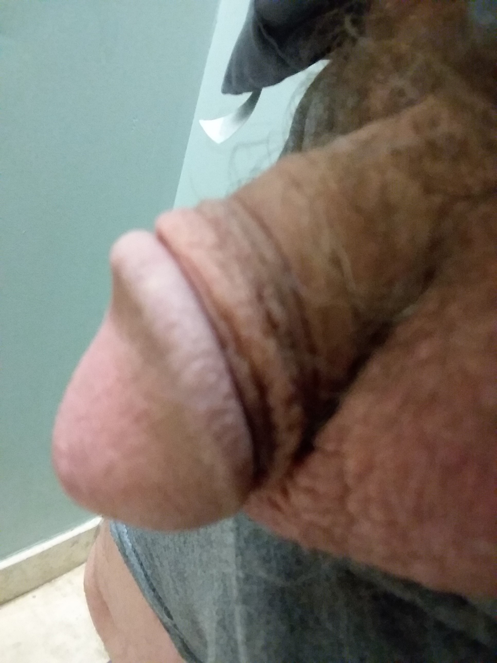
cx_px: 248
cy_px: 332
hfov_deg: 48.2
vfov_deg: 61.7
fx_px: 555
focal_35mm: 29
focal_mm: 2.47
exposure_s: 1/15
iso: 400
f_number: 1.9
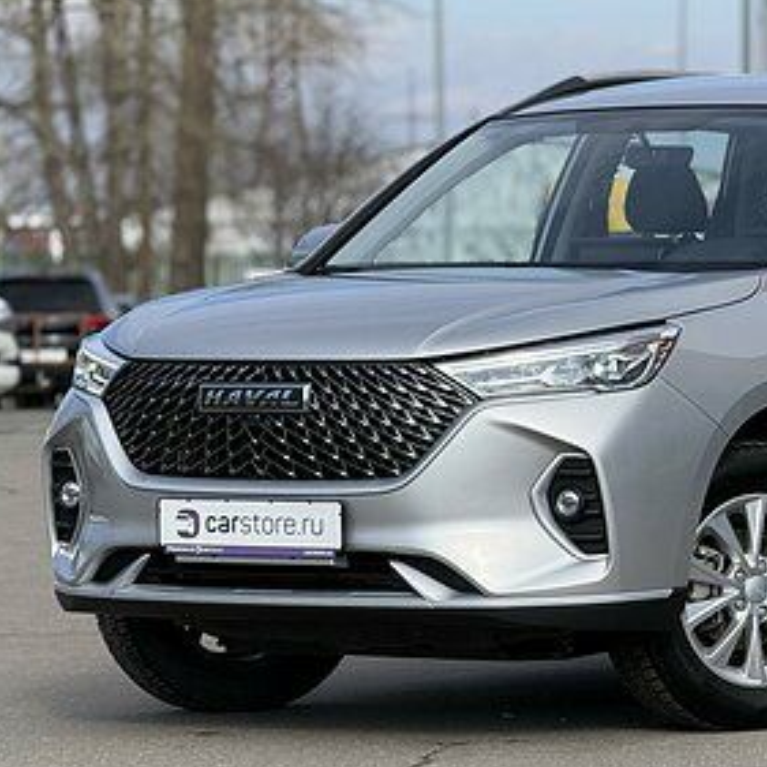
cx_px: 691
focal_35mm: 207
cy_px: 382
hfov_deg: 8.4
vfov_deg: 8.5
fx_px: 5189
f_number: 2.8
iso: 64
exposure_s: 1/1422
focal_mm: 15.66
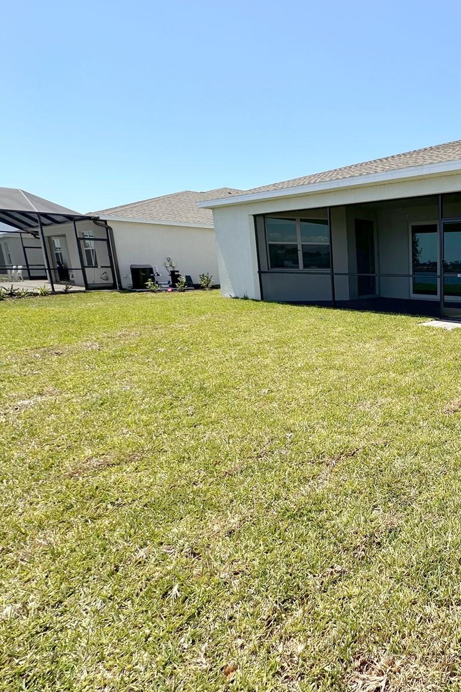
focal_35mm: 20
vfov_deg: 84.0
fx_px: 384
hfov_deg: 49.7
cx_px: 467
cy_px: 340
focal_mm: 2.22
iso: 40
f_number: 2.2
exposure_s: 1/1366
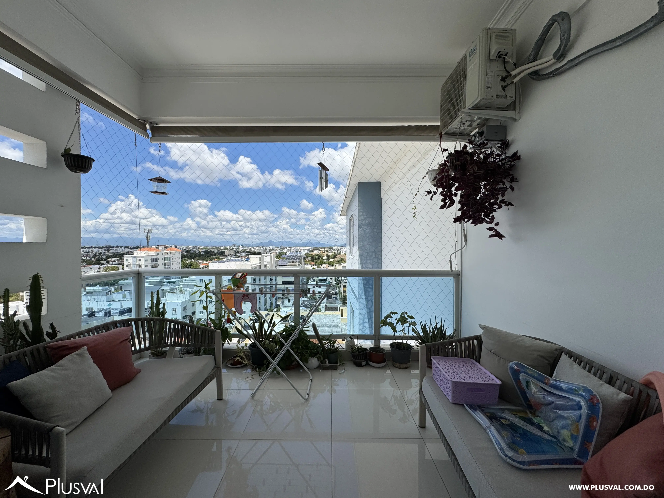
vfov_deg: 85.7
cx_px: 332
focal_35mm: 14
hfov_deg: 102.1
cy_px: 249
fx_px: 269
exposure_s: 1/2874
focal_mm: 2.22
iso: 50
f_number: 2.2
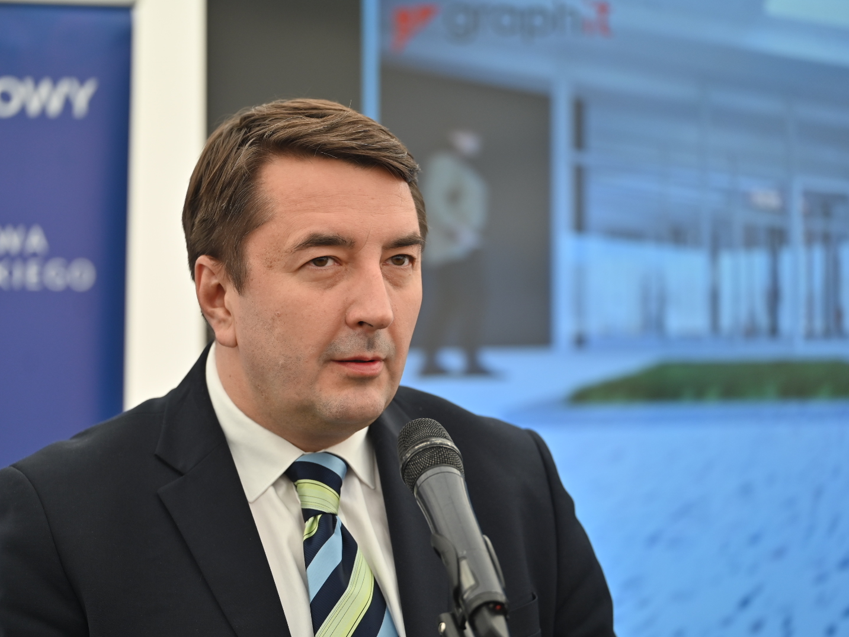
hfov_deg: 12.1
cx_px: 370
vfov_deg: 9.1
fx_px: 3998
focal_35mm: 163
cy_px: 319
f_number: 2.8
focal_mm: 150
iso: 320
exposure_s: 1/250
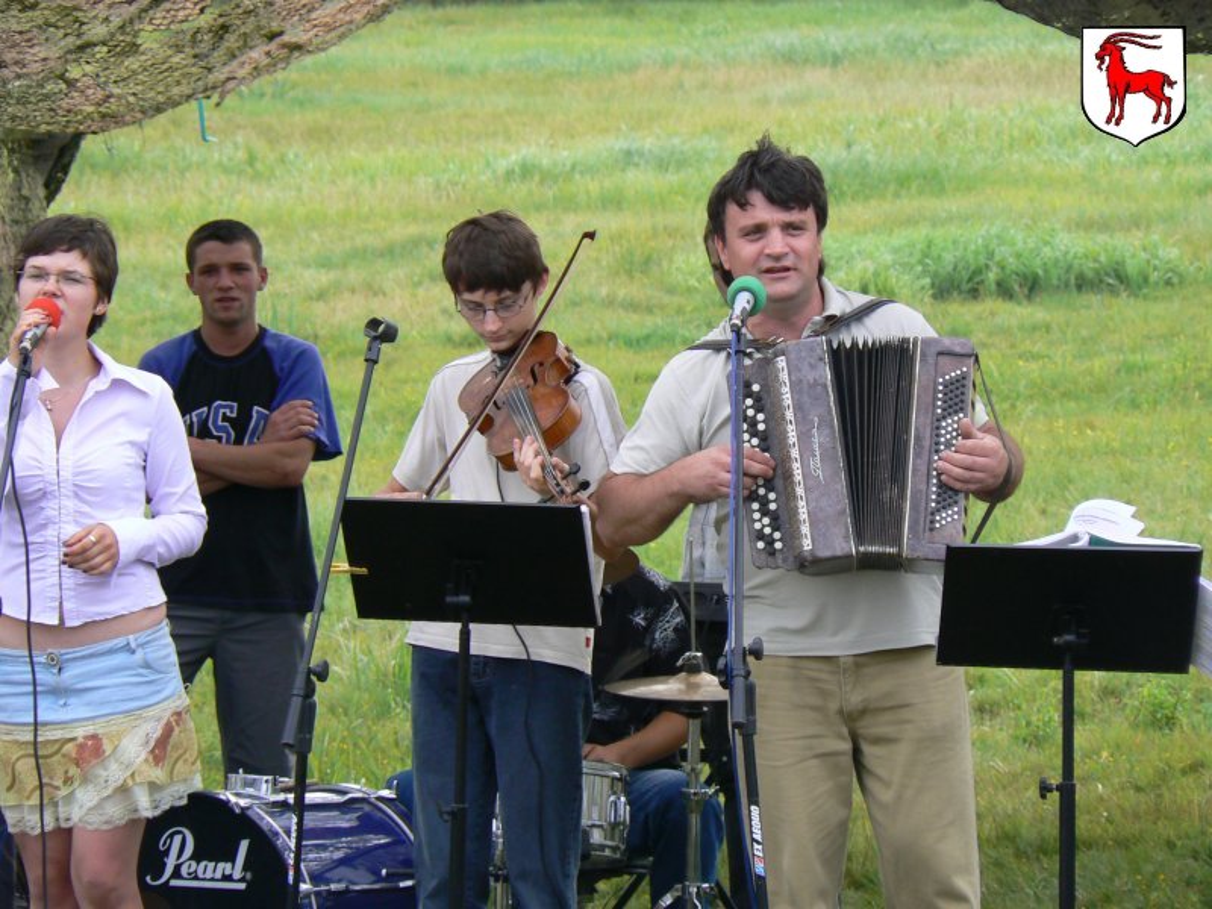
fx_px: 8543
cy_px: 454
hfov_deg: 8.1
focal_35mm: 244
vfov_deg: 6.1
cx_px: 606
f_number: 3.3
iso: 100
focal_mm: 40.7
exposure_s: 1/400
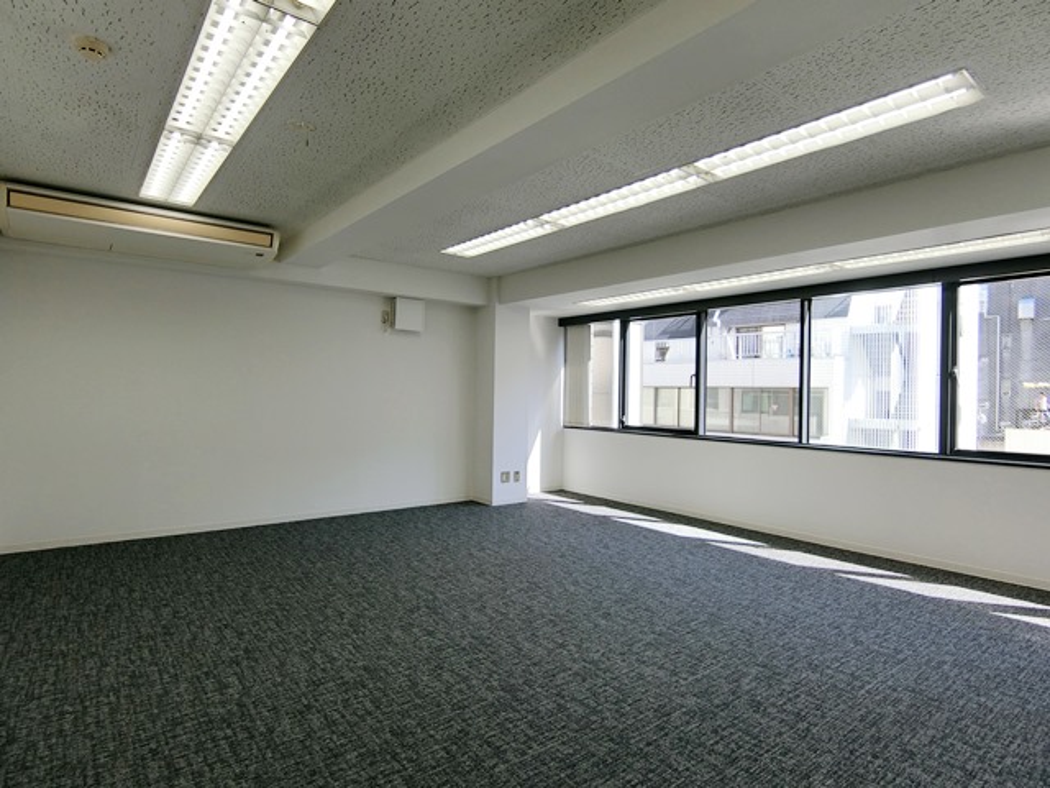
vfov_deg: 68.7
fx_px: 576
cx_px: 525
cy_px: 394
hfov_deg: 84.7
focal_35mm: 19
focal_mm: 4.06
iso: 80
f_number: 2.7
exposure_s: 1/200
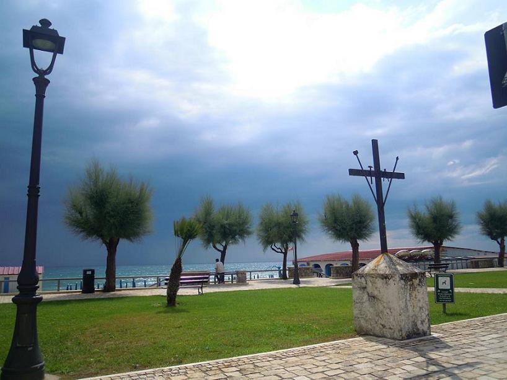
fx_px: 410
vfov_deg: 49.7
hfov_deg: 63.5
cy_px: 190
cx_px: 254
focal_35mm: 28
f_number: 7.6
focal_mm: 5
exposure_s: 1/400
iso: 100
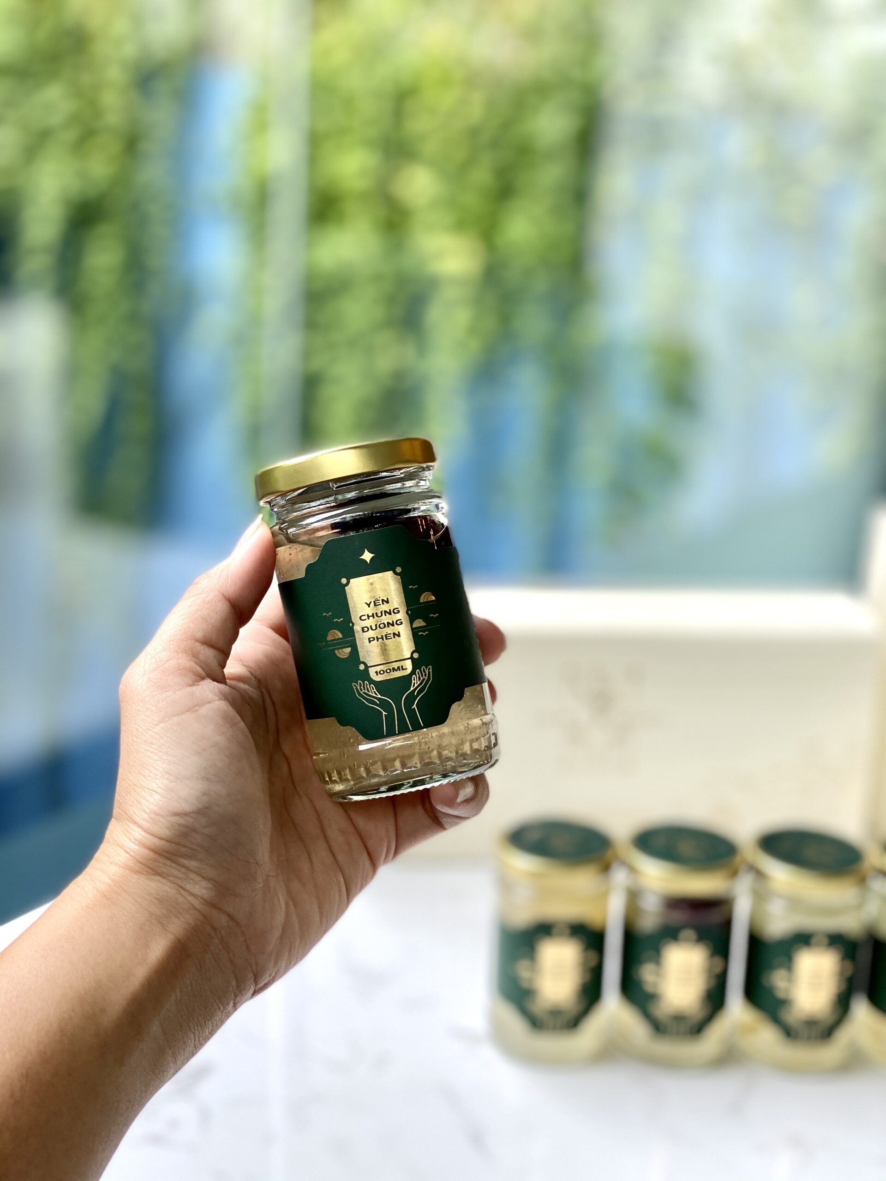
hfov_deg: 28.0
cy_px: 590
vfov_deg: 36.8
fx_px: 1775
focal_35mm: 52
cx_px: 443
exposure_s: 1/100
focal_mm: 6
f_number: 2
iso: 32
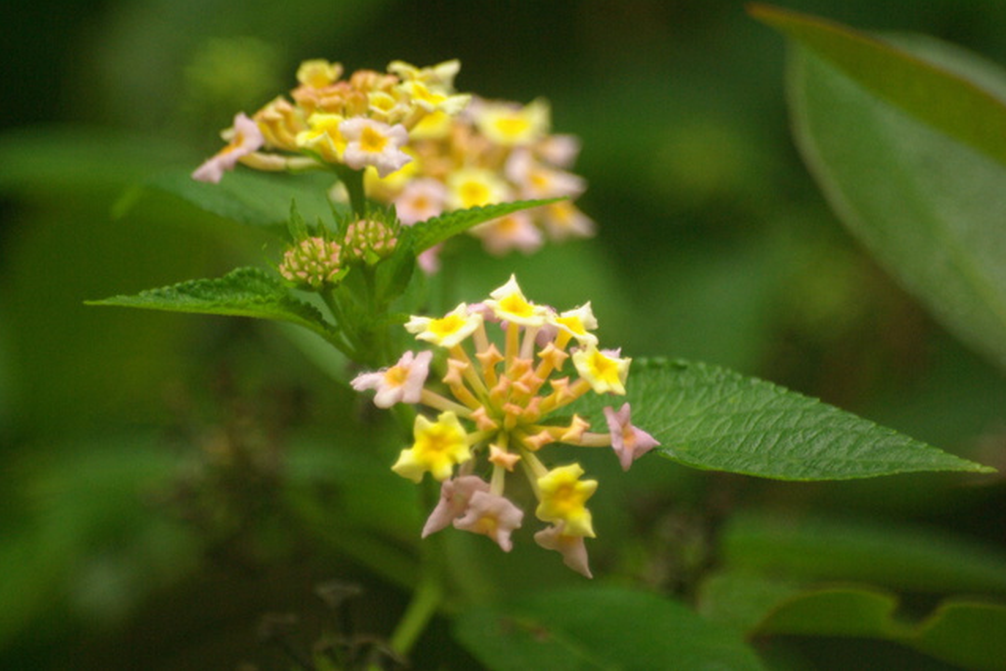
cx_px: 504
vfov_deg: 3.0
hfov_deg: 4.6
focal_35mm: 452
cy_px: 336
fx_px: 12633
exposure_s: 1/20
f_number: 5.6
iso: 800
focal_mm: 300
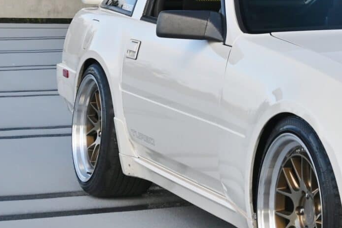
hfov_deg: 14.9
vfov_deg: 10.2
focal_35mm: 133
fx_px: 1263
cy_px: -24
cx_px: 398
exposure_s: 1/250
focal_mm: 24
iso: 140
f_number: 5.6
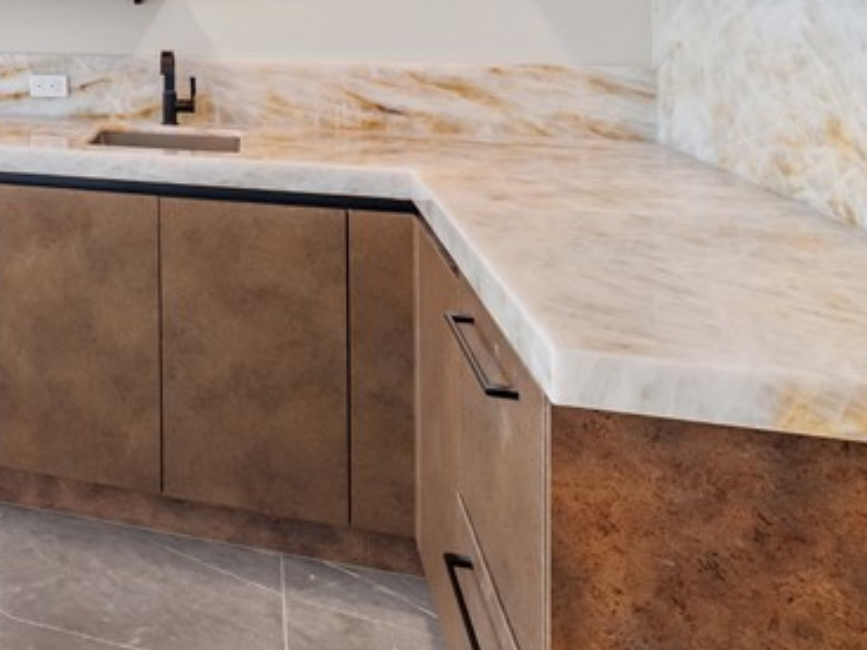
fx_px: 977
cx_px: -186
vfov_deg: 33.5
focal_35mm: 39
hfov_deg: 36.4
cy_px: -9
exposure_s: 1/20
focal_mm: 7
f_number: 7.1
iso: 200
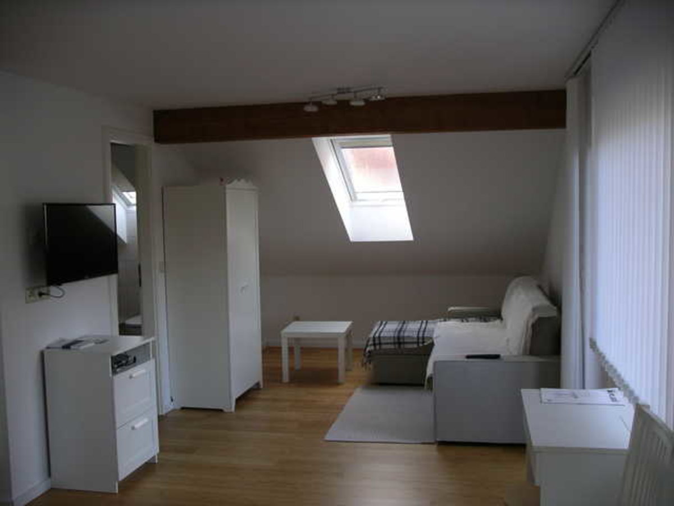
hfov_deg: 50.1
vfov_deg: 38.7
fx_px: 720
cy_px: 253
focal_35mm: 37
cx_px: 337
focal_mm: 7.8
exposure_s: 1/40
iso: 80
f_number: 2.8
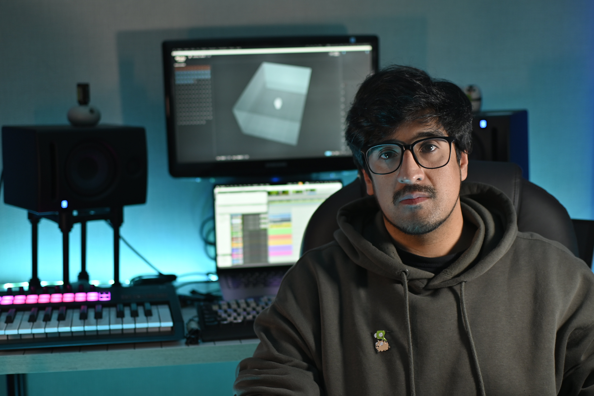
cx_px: 297
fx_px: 866
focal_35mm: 52
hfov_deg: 37.9
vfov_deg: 25.8
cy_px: 198
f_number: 2
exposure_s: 1/40
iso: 250
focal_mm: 35
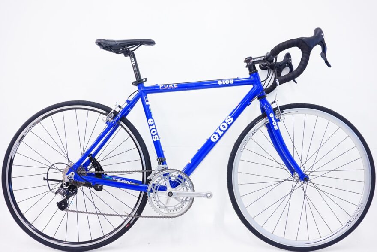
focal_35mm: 27
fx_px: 283
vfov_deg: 47.9
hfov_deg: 67.4
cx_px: 188
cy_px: 126
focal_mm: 18
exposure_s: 1/30
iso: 1250
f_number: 5.6
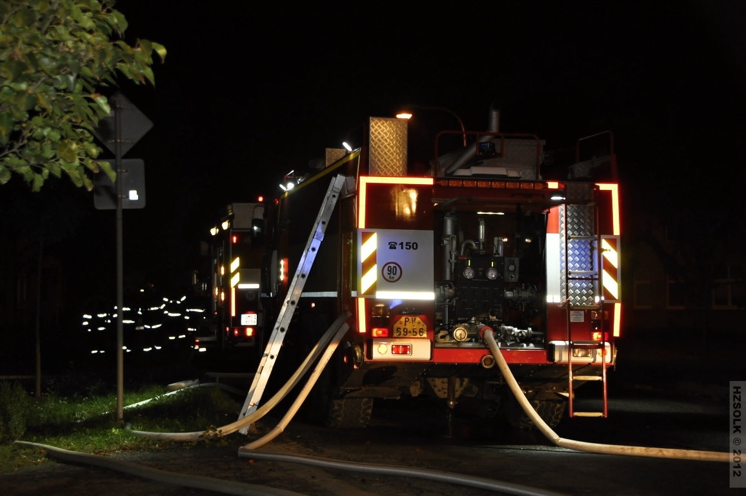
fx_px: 1366
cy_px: 248
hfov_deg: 30.5
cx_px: 373
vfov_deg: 20.6
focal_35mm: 66
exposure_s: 1/60
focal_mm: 44
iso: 800
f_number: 4.5
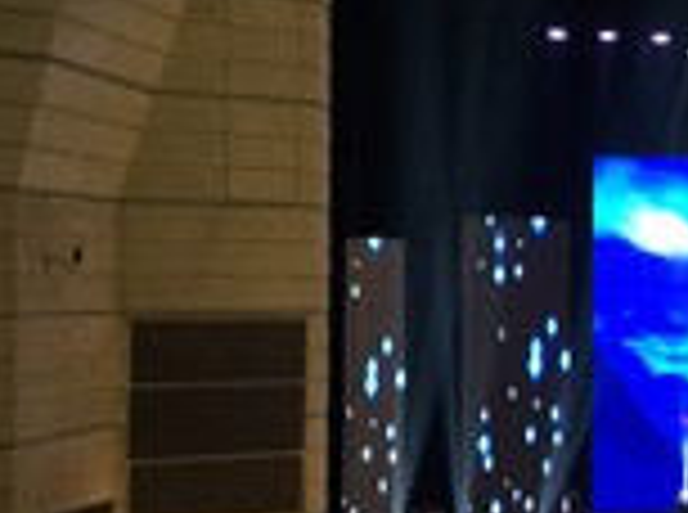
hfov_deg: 18.6
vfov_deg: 15.5
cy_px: 290
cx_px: 998
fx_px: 1884
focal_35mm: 95
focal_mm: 4.15
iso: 64
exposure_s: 1/15
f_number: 2.2
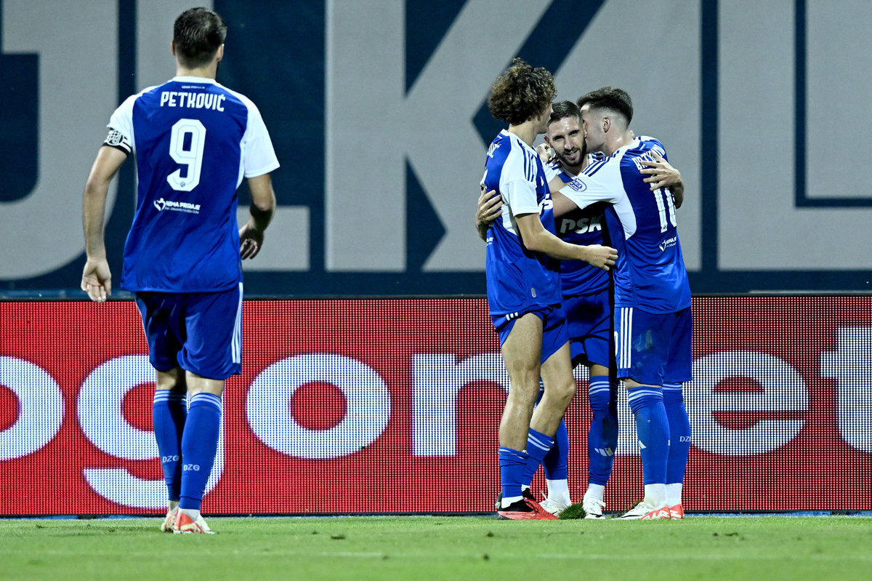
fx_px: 9684
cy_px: 290
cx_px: 436
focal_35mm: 400
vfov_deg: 3.4
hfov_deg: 5.2
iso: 4000
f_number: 4
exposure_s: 1/640
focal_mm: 400
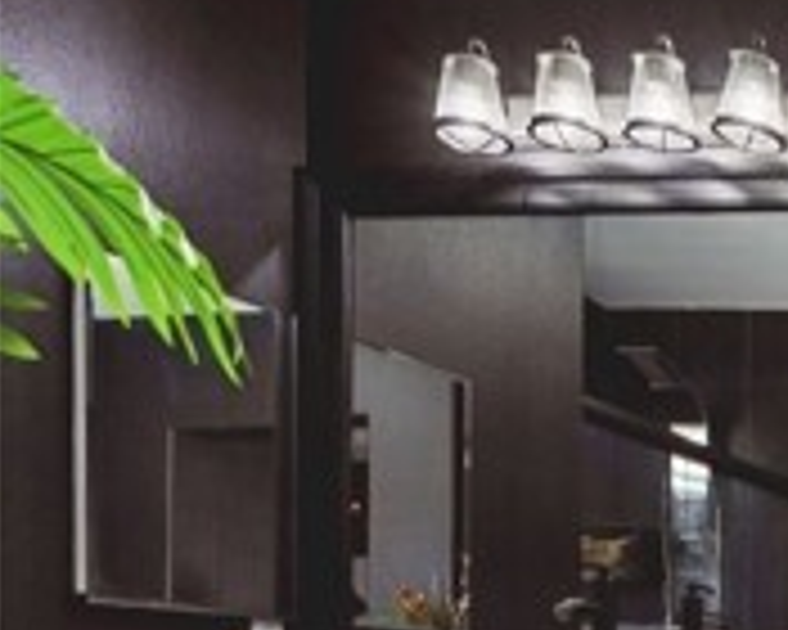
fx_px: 1119
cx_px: 1436
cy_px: 747
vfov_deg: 27.8
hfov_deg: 22.0
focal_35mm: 48
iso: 400
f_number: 9
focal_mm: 14
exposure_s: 1/60
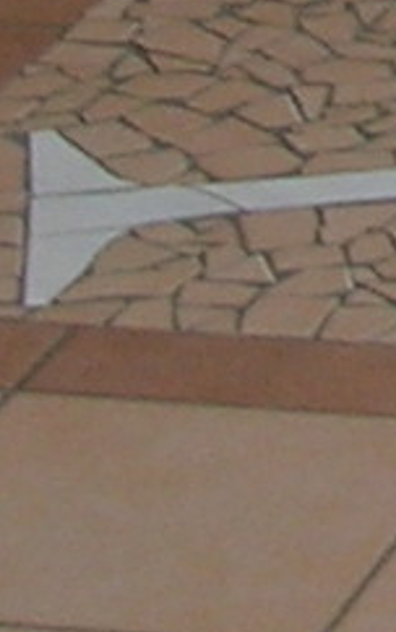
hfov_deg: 3.7
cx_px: 1602
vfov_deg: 5.8
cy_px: -1118
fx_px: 5850
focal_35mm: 339
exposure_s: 1/25.7
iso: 50
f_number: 4.9
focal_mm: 5.7
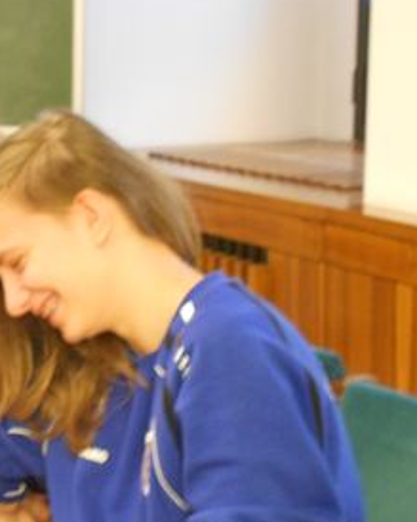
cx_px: 7
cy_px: 369
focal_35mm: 111
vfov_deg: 17.2
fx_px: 1713
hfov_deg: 13.7
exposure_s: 1/3
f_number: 4.9
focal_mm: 10
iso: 400
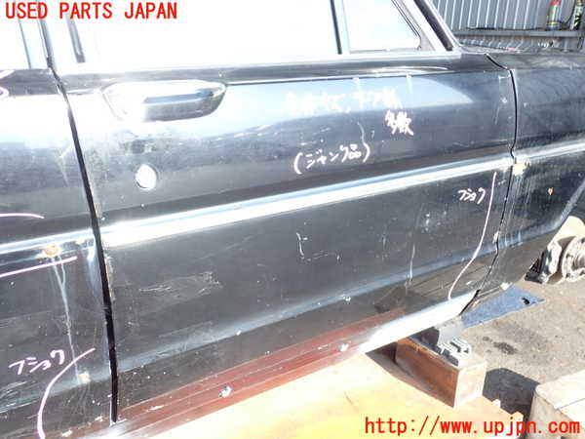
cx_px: 292
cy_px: 220
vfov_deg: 46.8
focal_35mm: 30
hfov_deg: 60.0
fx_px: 507
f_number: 3.2
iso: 100
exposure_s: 1/125
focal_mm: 5.4
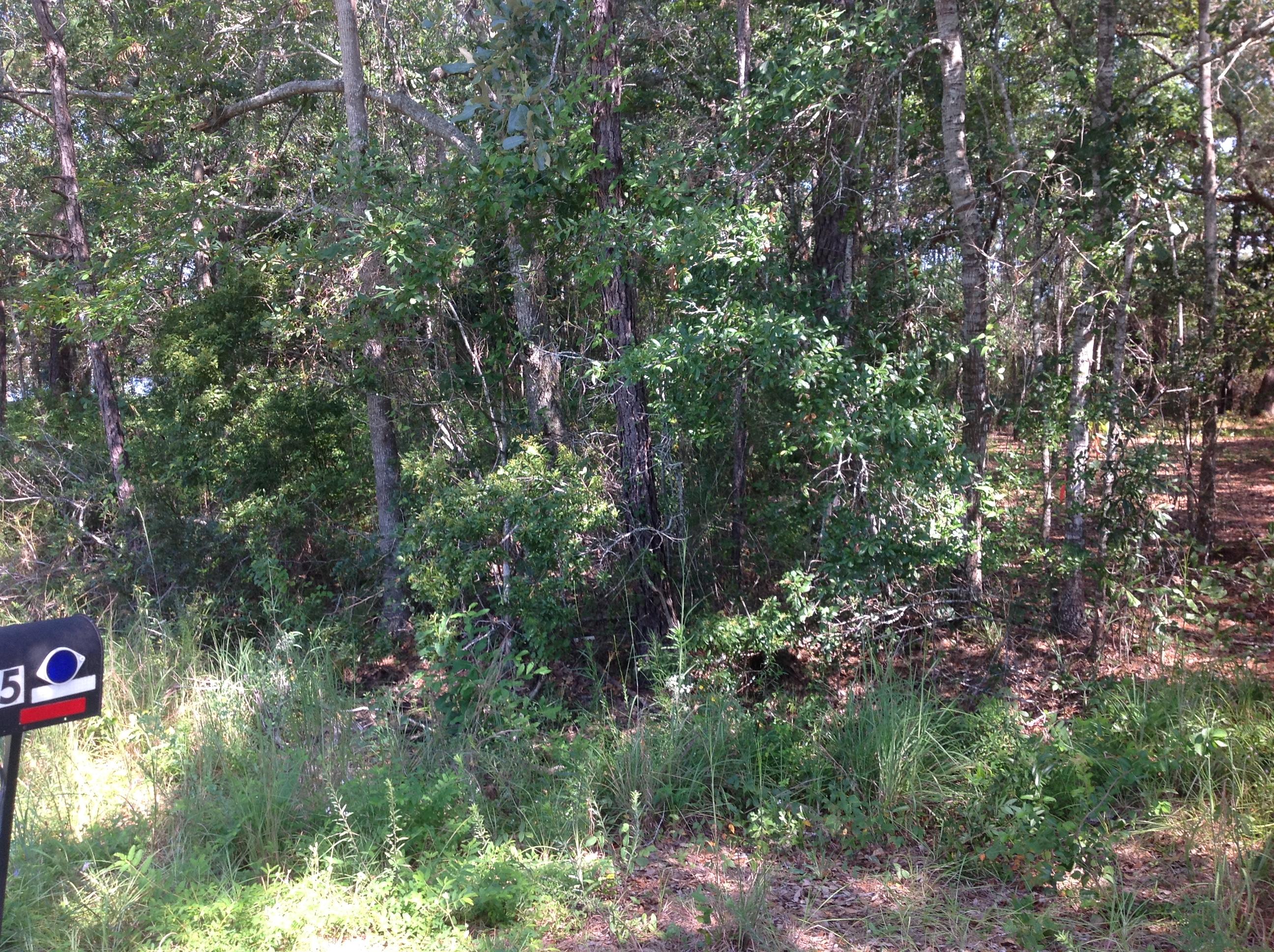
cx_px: 637
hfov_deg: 52.7
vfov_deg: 40.6
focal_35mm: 35
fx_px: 1286
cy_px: 476
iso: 50
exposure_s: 1/153
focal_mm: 4.28
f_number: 2.4
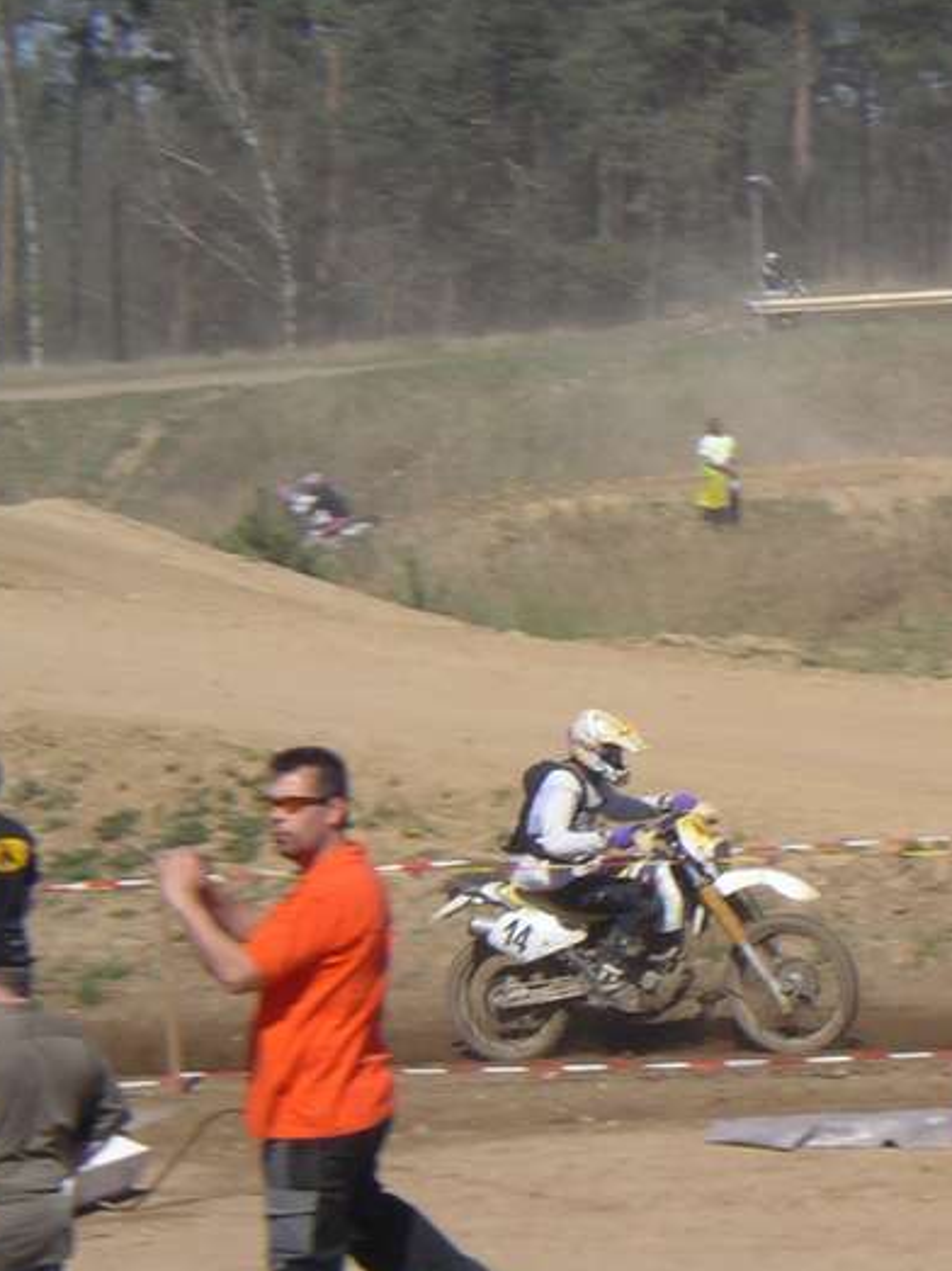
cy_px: 688
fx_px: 7300
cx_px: 986
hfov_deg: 7.4
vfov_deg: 9.9
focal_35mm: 199
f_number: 9.6
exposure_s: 1/125
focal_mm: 16
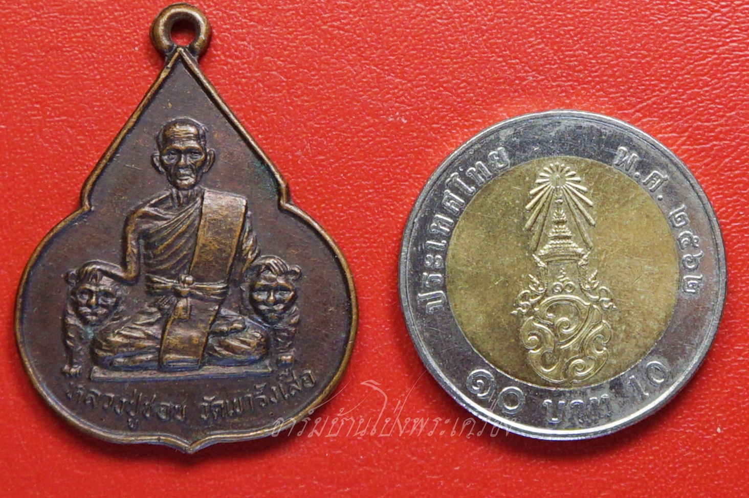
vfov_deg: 53.1
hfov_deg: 73.8
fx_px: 499
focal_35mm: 24
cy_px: 249
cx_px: 374
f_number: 4
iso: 250
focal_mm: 16
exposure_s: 1/160
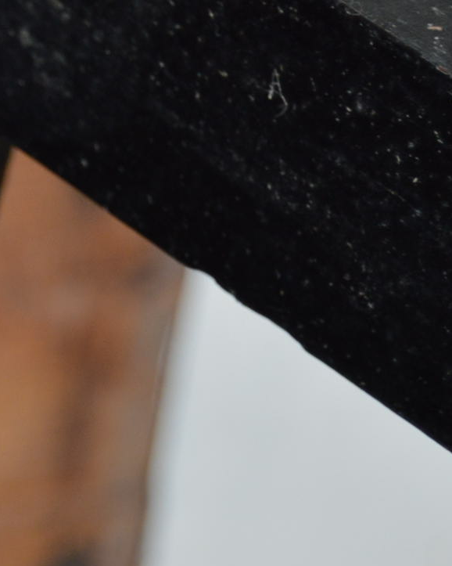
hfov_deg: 4.7
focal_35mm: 322
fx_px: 5386
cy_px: 194
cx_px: -666
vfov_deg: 6.0
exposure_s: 1/80
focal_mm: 55
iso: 400
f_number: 5.6
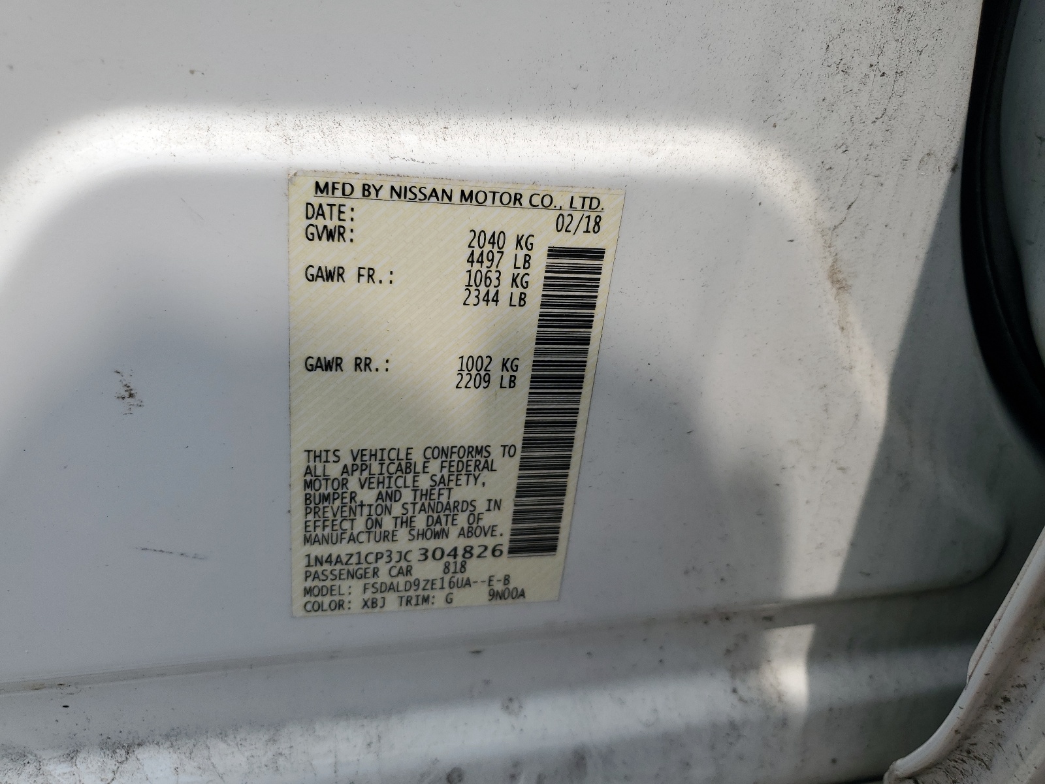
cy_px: 392
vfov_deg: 53.1
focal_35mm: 26
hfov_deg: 67.3
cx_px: 522
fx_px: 785
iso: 50
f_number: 1.5
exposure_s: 1/3333
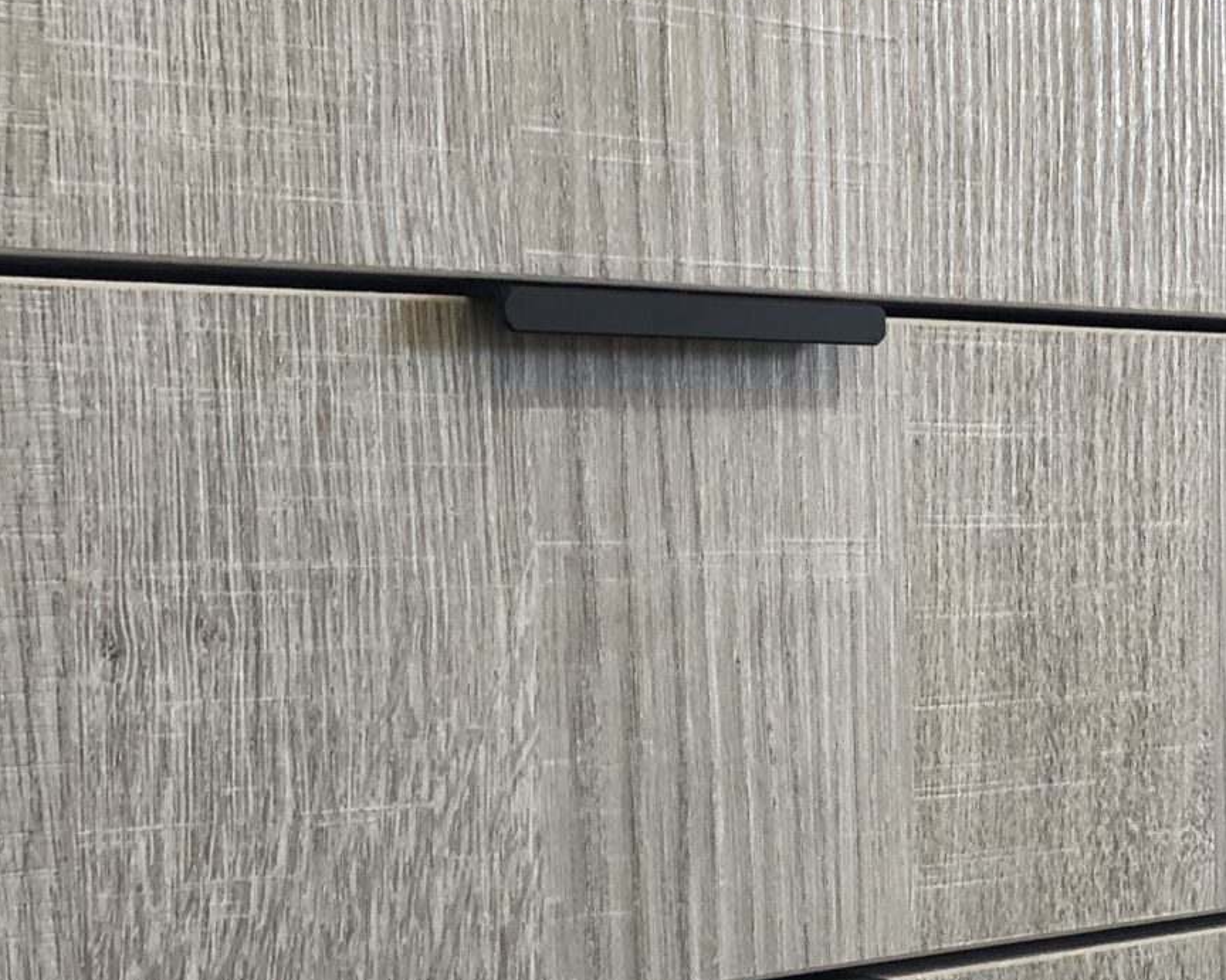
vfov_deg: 18.7
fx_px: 2939
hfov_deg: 22.6
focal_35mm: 81
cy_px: 820
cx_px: 1243
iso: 32
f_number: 1.8
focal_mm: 4
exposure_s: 1/24
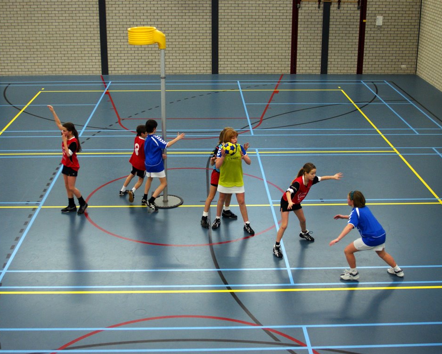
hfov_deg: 37.3
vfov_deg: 30.3
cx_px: 223
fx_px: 654
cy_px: 169
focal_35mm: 50
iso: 400
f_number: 2.8
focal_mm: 28
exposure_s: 1/200
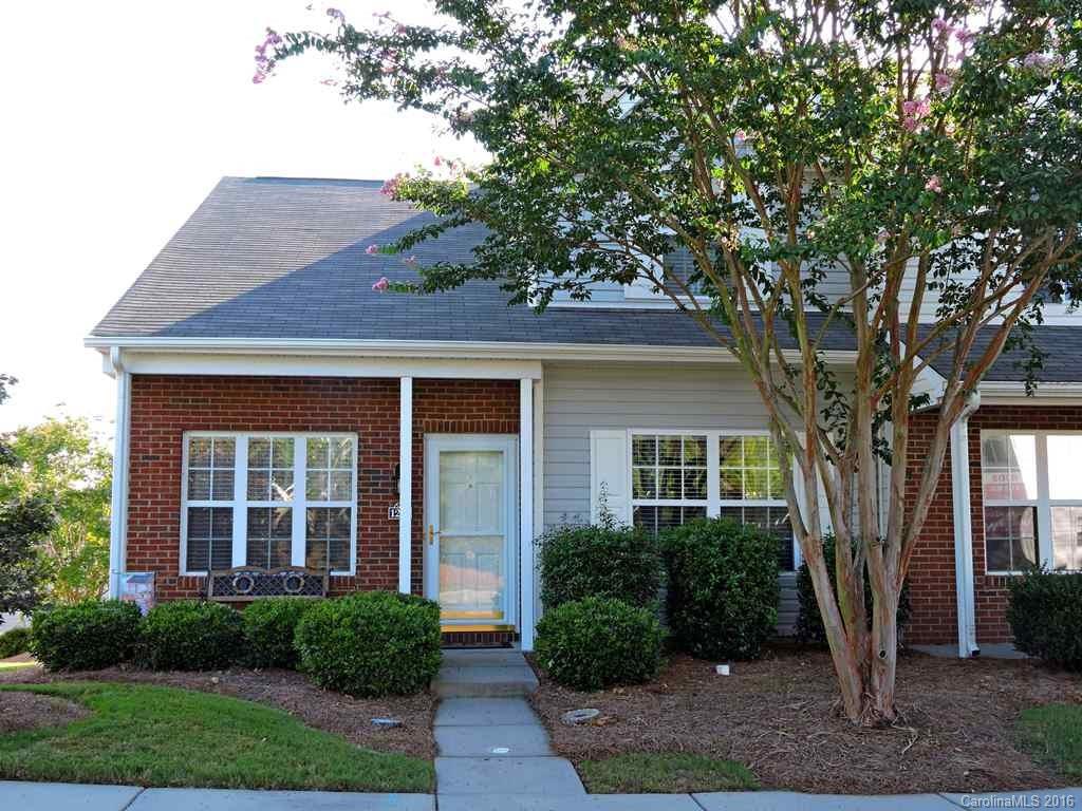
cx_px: 541
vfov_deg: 36.0
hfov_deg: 46.8
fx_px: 1250
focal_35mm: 40
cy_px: 406
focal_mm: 7.2
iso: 100
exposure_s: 1/100
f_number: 3.8
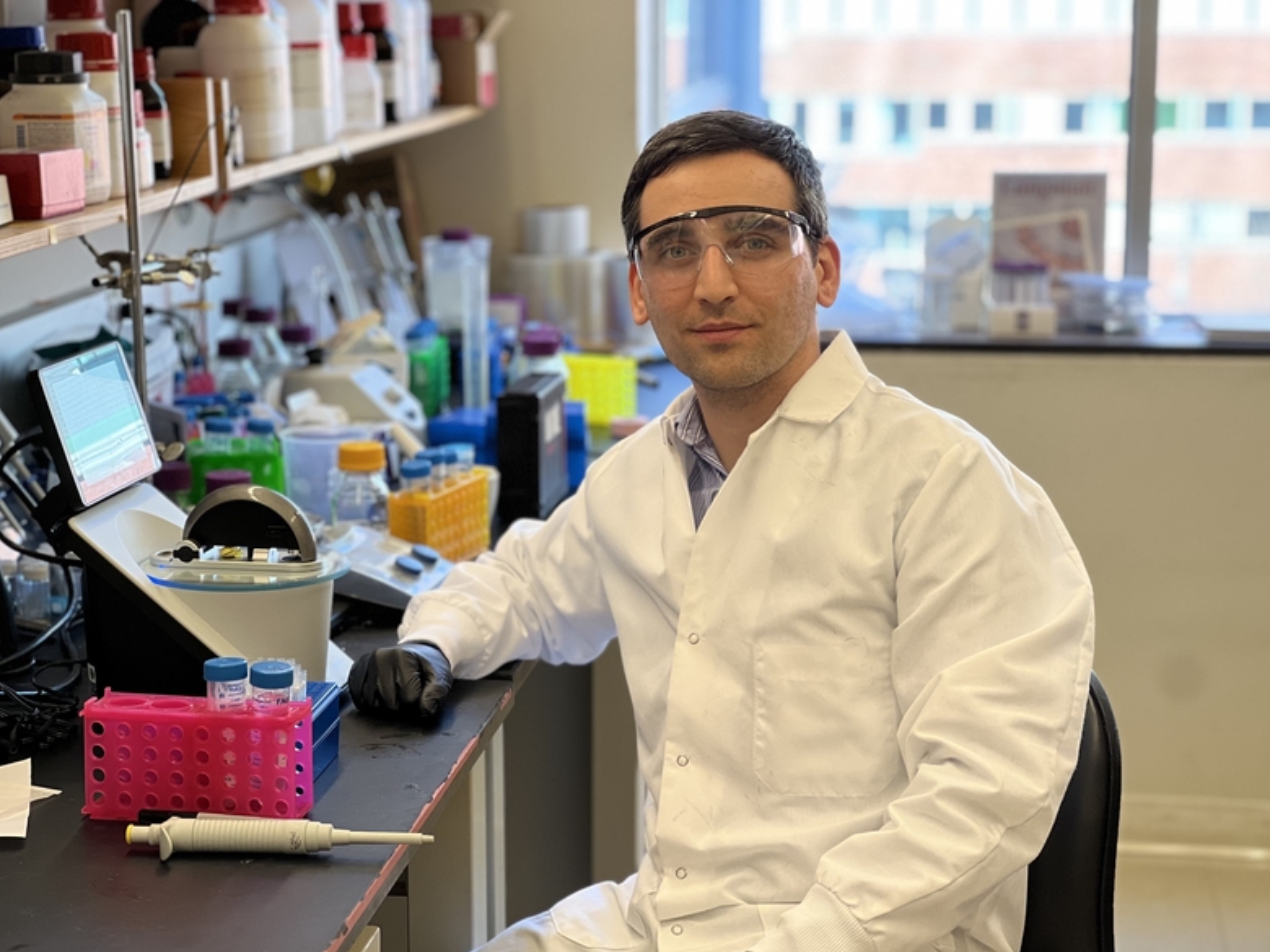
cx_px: 628
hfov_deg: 24.7
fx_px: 2898
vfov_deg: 18.7
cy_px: 487
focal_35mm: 79
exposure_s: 1/60
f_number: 2.8
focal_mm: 9
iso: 125
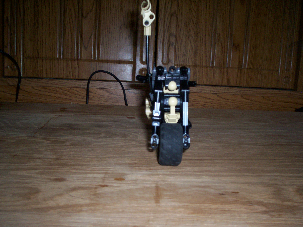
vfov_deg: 39.7
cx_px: 152
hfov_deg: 51.4
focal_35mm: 36
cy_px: 114
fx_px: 315
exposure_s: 1/64
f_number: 4.5
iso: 140
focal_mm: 5.9
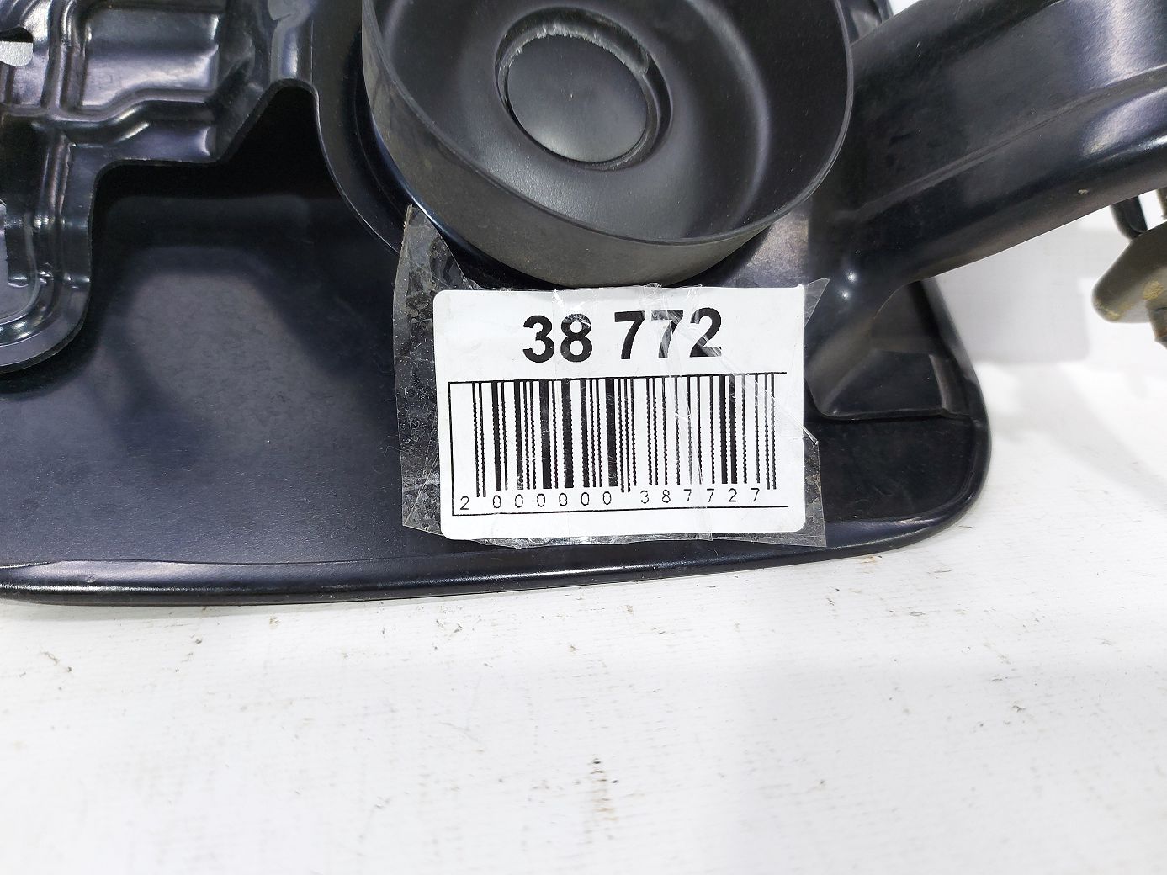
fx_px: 809
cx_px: 584
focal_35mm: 24
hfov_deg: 71.6
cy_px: 438
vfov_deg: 56.8
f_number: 1.8
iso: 100
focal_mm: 5.23
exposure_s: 1/50
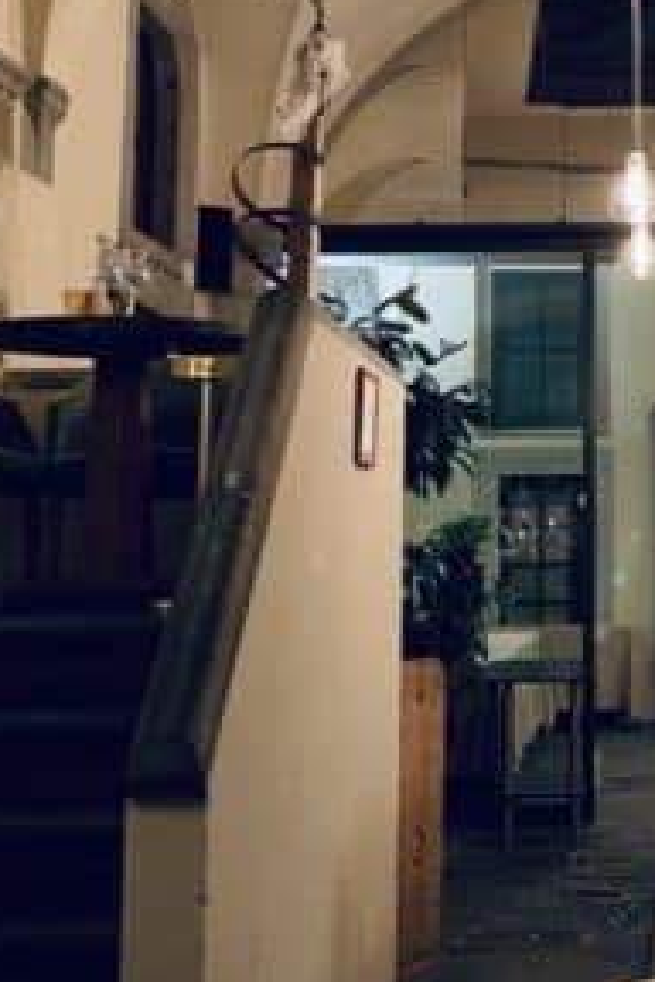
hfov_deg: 17.7
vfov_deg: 26.8
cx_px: 686
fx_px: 2047
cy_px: 293
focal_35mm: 75
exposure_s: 1/25
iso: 400
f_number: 1.8
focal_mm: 4.25
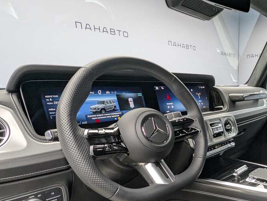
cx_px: 216
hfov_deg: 63.0
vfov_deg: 53.9
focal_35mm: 25
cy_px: 134
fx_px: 193
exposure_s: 1/88.4
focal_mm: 2.23
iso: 209
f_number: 1.95
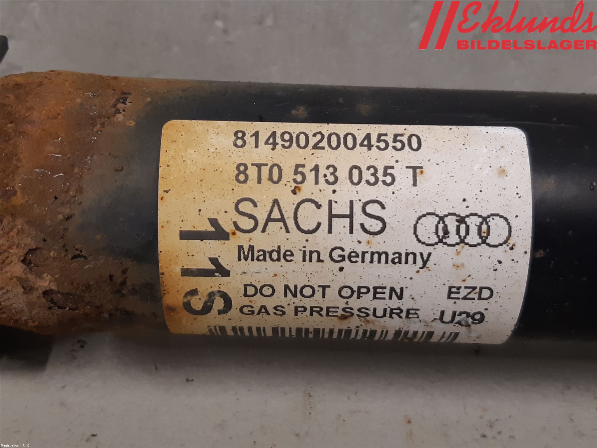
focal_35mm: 26
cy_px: 224
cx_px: 298
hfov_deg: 67.3
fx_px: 448
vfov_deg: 53.1
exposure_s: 1/50
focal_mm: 3.93
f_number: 1.7
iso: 100
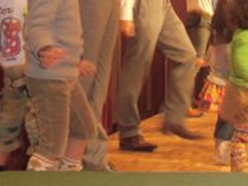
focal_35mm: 126
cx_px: 225
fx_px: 903
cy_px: -32
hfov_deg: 15.4
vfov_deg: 11.6
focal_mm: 9.16
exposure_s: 1/15
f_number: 4.3
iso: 400
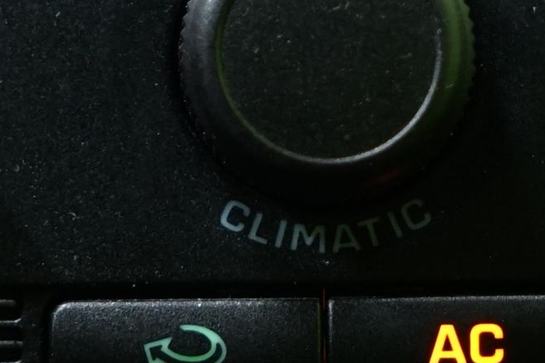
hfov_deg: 9.4
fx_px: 3314
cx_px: 331
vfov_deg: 6.3
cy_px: 34
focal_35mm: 219
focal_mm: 37
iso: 1000
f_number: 4.5
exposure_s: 1/20
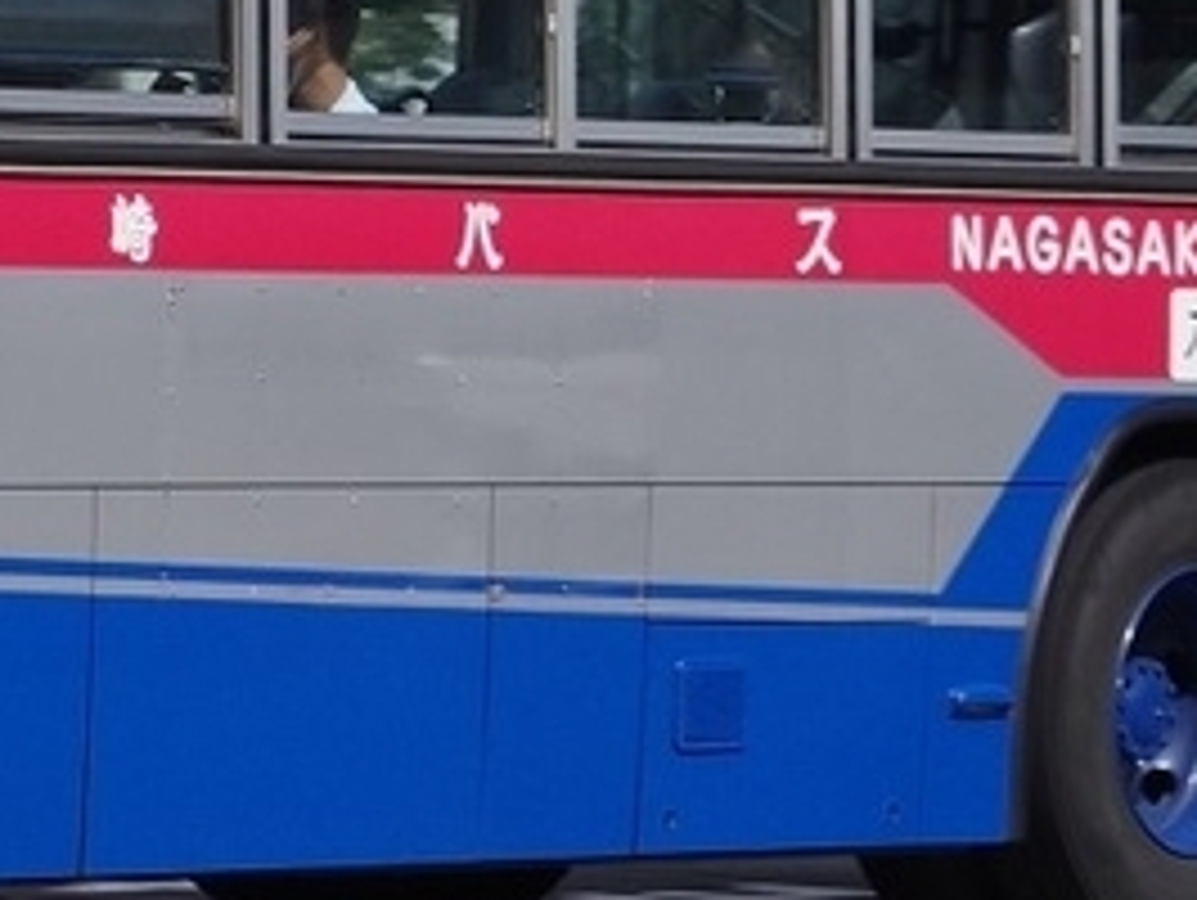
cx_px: -238
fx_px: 10799
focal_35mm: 312
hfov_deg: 6.3
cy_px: 25
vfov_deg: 4.8
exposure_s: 1/320
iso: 200
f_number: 11
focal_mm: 47.5
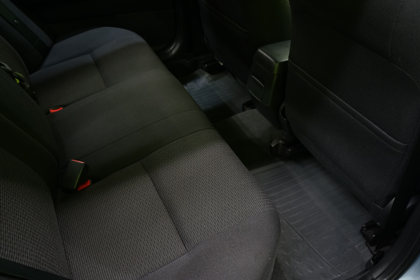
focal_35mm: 30
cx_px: 210
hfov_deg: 61.9
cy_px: 140
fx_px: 350
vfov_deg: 43.6
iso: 1600
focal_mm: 30
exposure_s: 1/15
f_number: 5
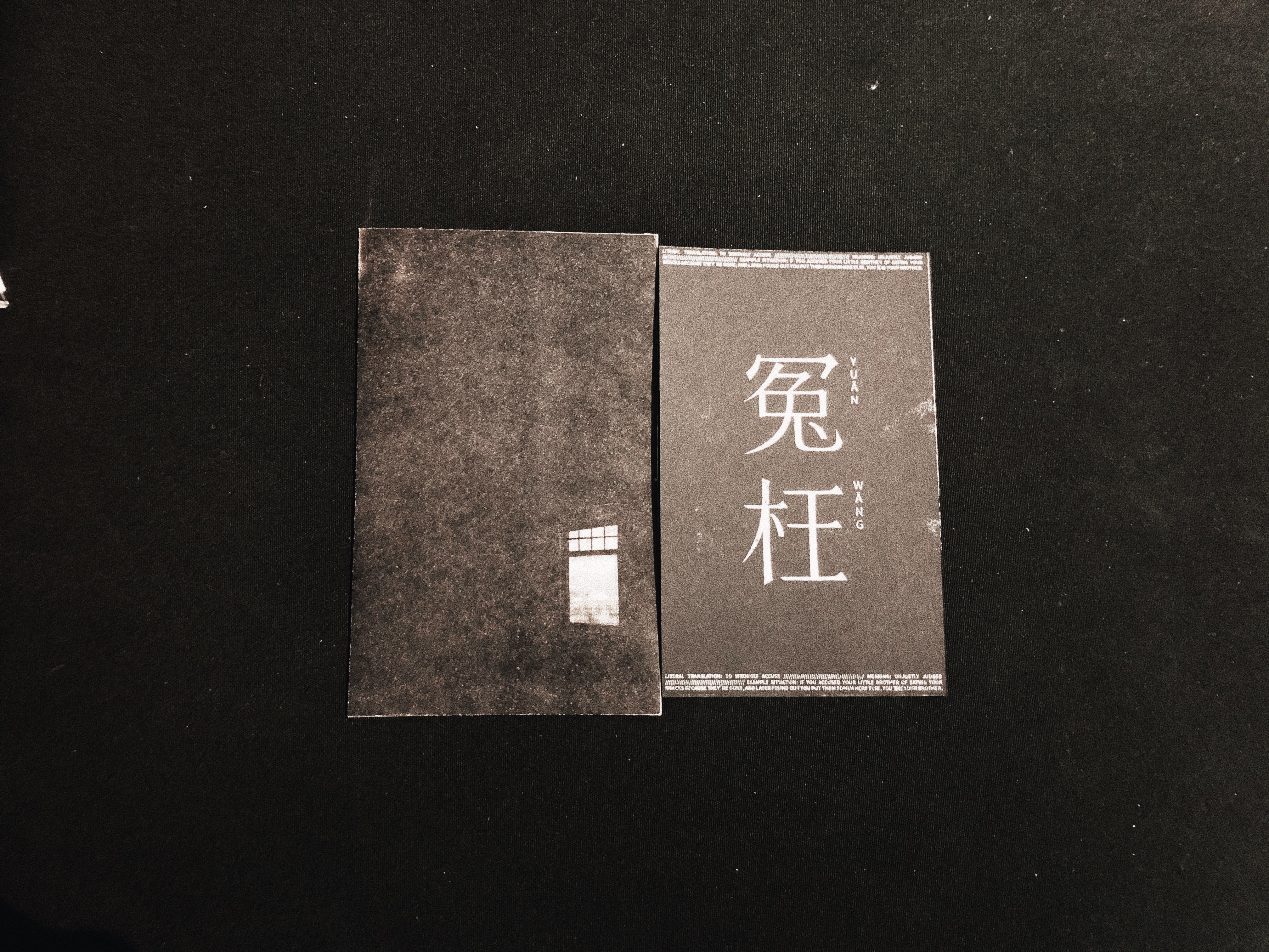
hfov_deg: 63.4
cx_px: 634
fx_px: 1026
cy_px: 476
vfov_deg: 49.7
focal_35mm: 28
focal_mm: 3.99
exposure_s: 1/4
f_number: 1.8
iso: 160
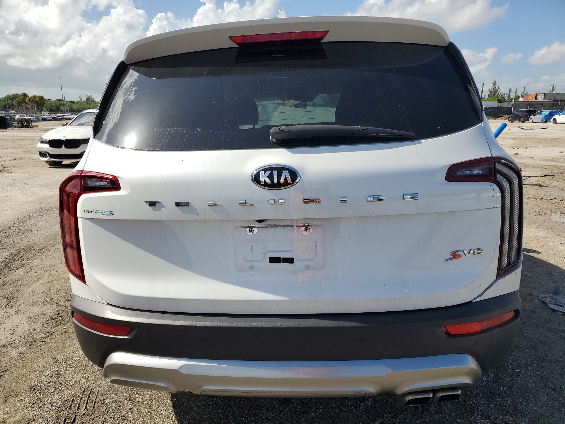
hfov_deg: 67.3
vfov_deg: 53.1
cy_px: 212
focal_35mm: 26
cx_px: 282
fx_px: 424
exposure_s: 1/5000
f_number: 1.5
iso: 50
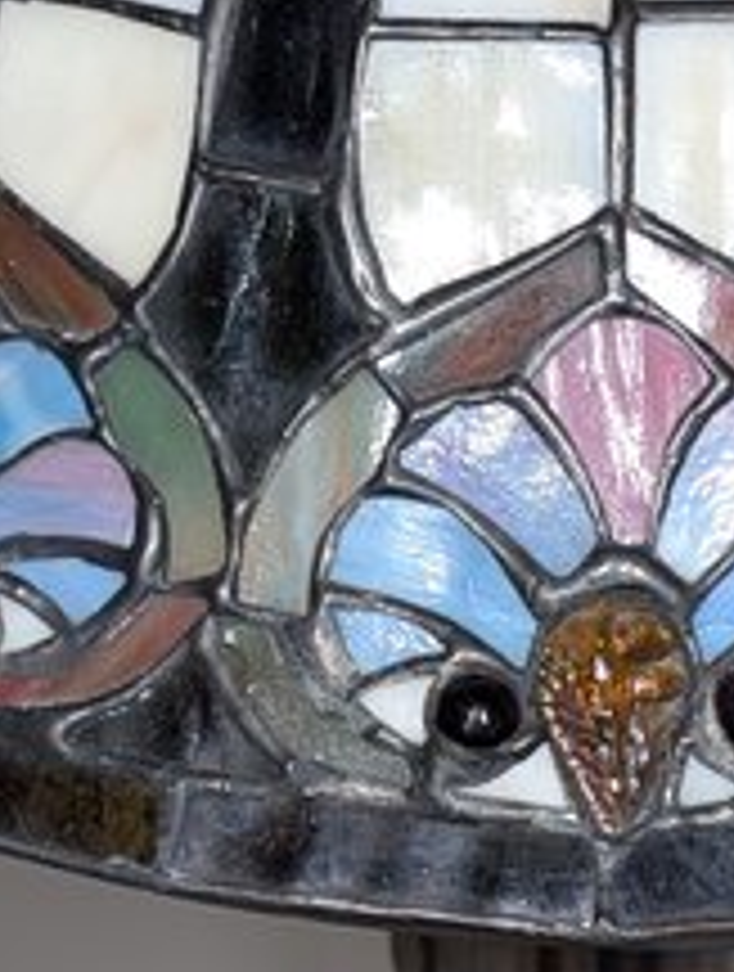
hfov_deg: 11.8
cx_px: 403
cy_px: 650
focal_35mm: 126
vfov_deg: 15.6
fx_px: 3548
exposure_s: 1/120
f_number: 1.68
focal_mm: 6.9
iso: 123
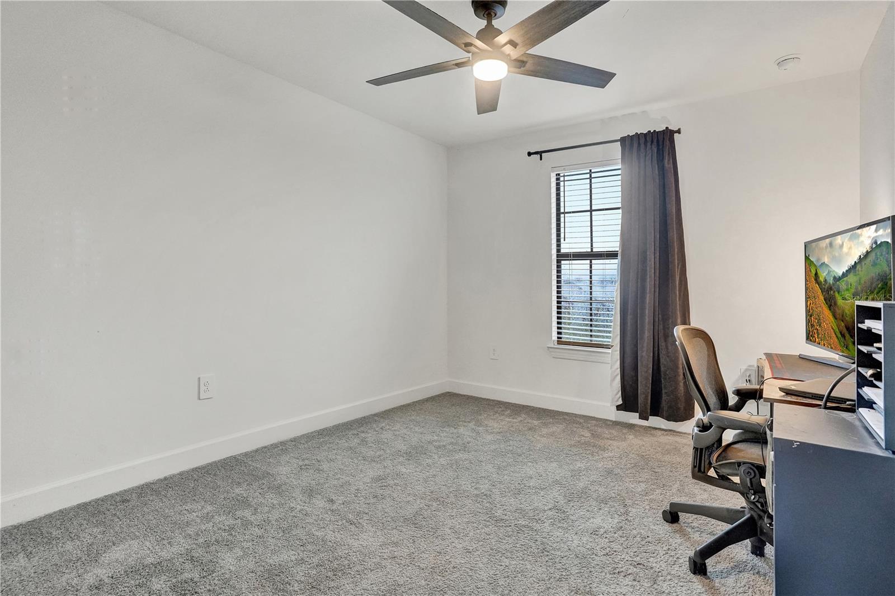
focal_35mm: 18
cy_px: 298
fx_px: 447
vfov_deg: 67.4
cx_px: 448
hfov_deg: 90.0
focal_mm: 18
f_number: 8
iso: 5000
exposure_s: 1/60
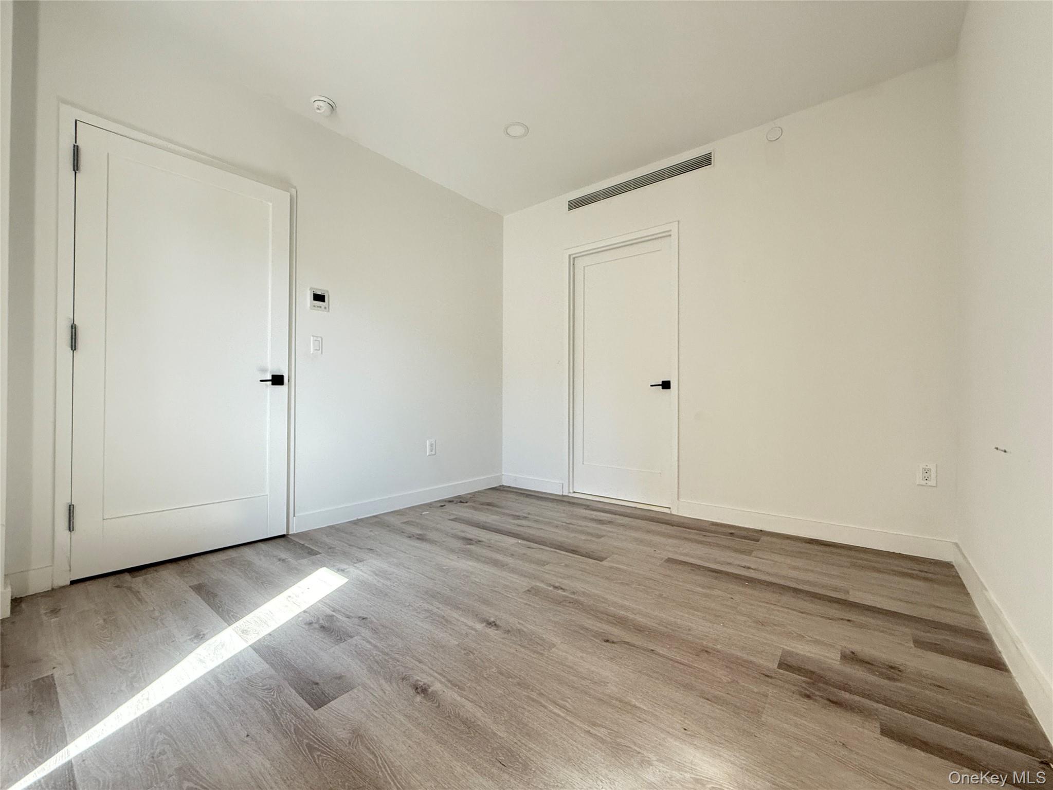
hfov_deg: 102.1
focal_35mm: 14
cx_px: 526
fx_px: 426
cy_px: 395
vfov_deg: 85.7
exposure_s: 1/81
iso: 320
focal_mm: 2.22
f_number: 2.2
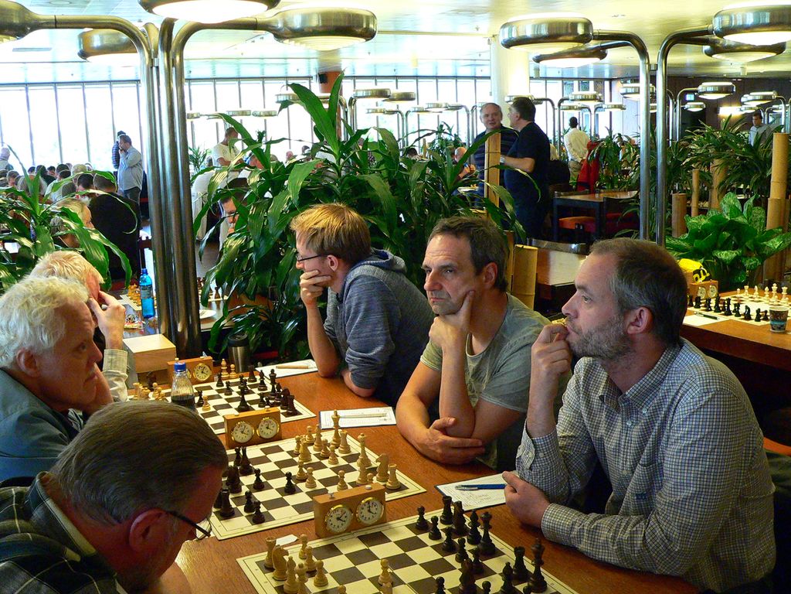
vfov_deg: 39.7
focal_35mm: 36
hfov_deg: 51.4
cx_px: 396
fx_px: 823
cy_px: 297
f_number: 2.8
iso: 400
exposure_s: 1/20
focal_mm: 6
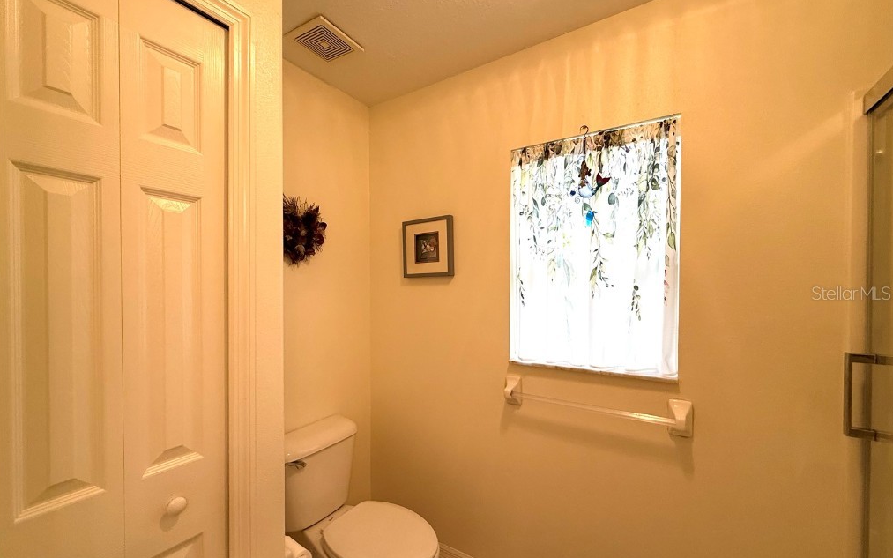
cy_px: 293
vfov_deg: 74.7
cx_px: 443
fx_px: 365
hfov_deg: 101.5
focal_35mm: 15
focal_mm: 2.22
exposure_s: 1/120
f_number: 2.2
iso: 125
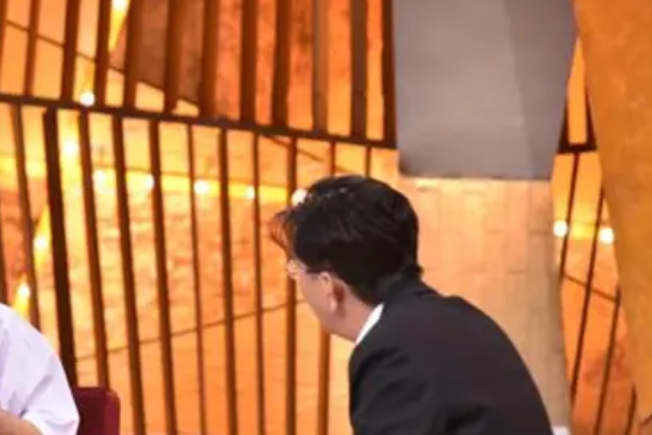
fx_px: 3786
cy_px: 304
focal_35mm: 209
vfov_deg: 6.6
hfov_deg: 9.8
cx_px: 154
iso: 2000
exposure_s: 1/200
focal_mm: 120
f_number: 4.5
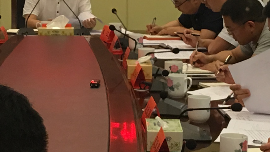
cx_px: 20
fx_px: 1045
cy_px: 22
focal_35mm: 146
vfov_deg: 8.3
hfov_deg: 14.5
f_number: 2.2
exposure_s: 1/17
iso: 64
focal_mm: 4.15
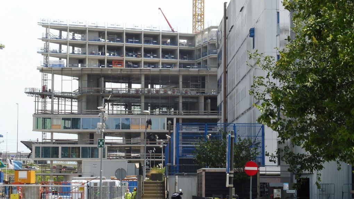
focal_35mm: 105
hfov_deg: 20.4
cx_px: 178
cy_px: 107
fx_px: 986
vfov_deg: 11.5
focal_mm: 17.1
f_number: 7.1
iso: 100
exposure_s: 1/250
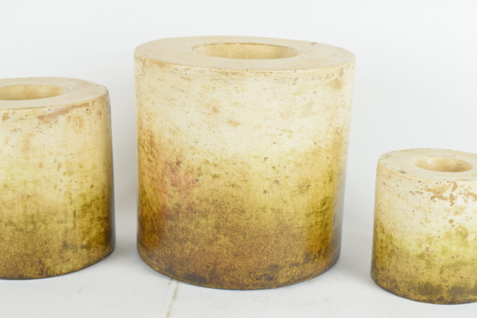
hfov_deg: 29.9
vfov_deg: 20.2
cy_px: 159
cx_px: 238
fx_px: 895
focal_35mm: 68
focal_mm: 45
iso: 800
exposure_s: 1/125
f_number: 9
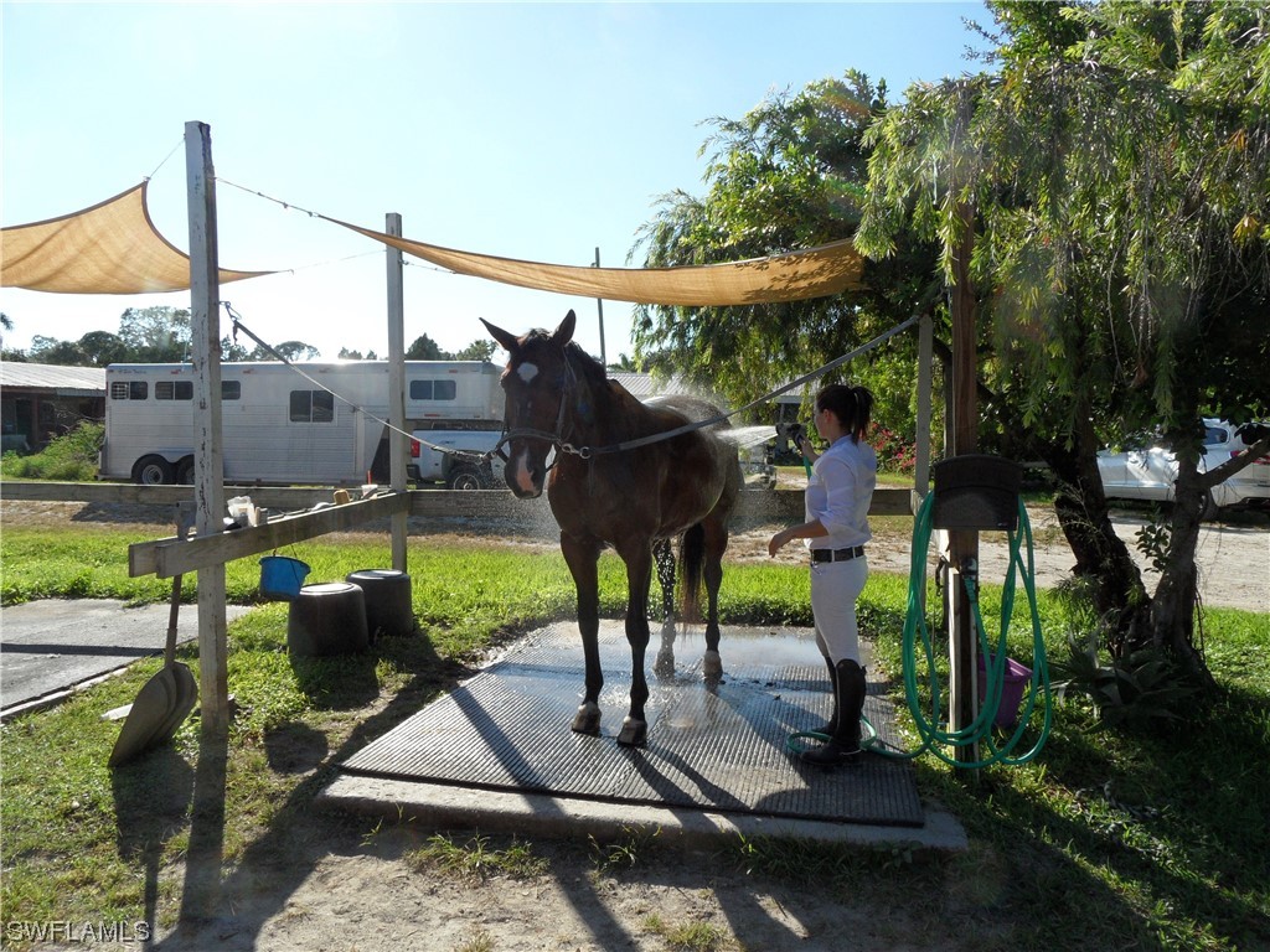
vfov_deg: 56.8
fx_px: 881
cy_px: 476
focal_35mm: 24
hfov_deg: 71.6
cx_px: 635
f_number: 4.6
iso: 80
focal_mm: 3.9
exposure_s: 1/500
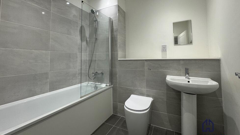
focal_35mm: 16
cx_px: 122
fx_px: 102
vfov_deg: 66.4
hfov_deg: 99.4
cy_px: 54
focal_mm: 2.22
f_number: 2.2
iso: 160
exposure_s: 1/100
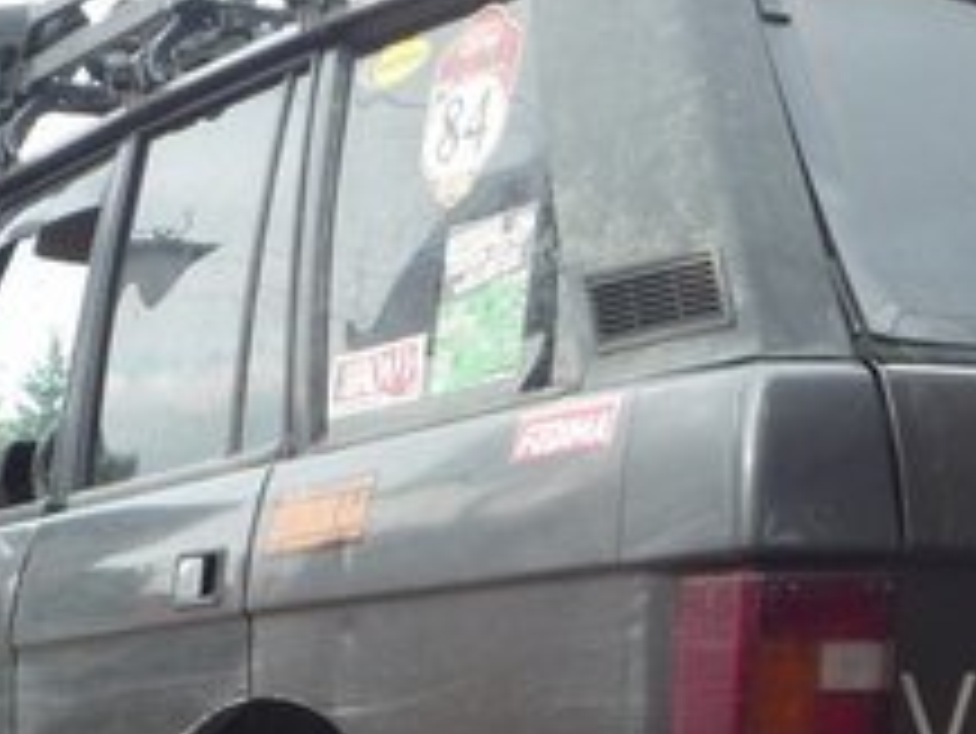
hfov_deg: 15.4
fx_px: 3583
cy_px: 680
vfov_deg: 11.6
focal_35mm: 127
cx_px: 814
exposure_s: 1/100
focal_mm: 7.5
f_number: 4.5
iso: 100
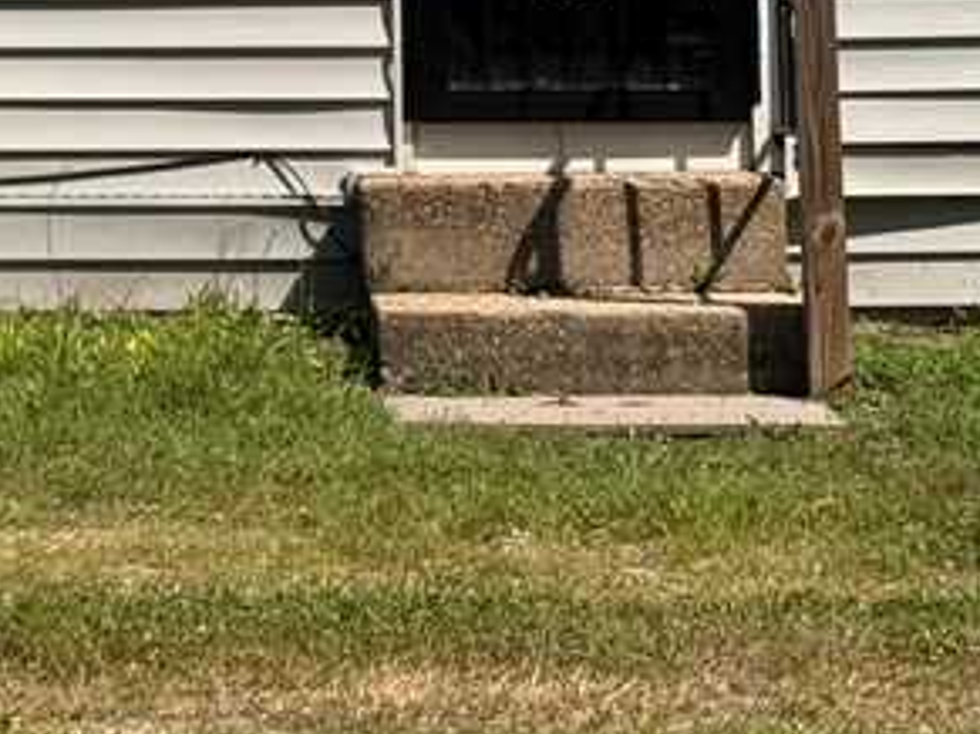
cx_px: -276
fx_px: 4783
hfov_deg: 11.4
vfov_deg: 8.6
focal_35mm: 169
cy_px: -313
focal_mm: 6.76
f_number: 1.78
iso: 64
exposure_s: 1/5848
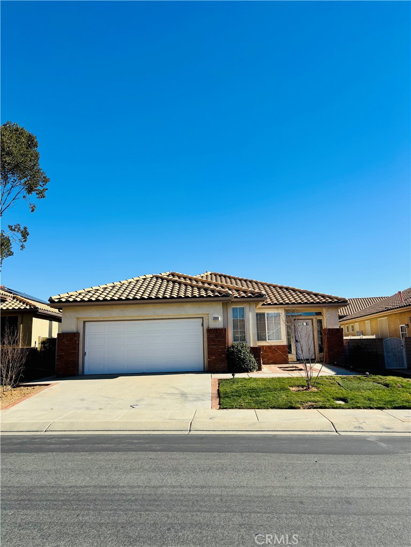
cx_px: 206
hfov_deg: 53.1
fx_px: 412
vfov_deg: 67.3
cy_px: 274
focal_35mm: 26
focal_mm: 5.96
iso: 50
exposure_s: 1/3021
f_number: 1.6
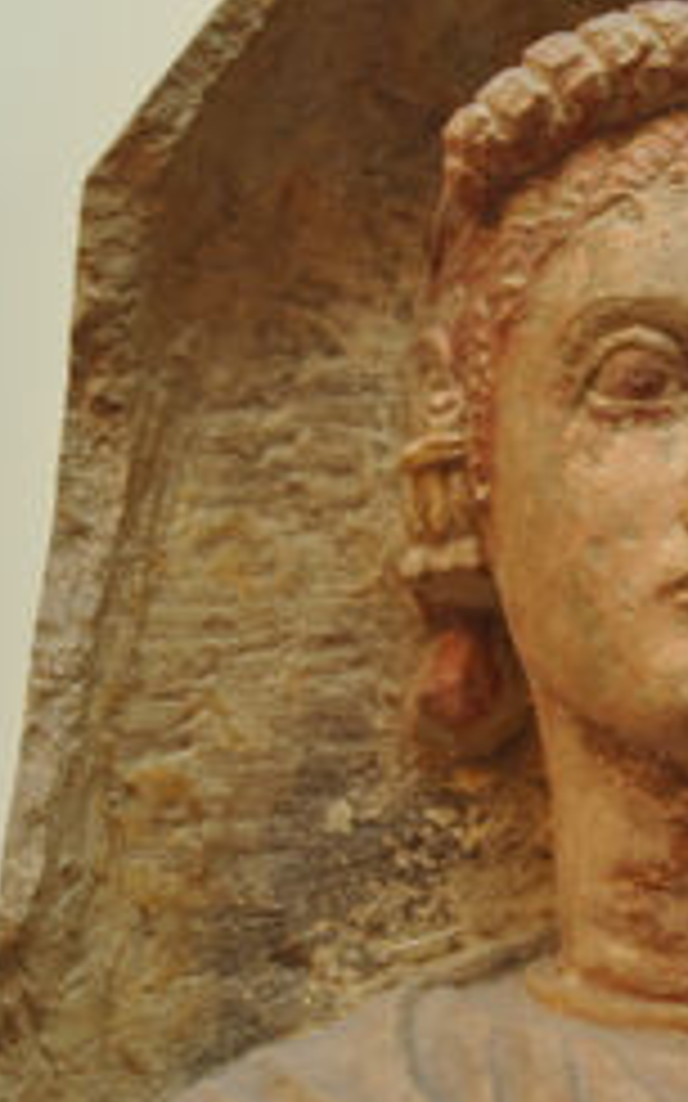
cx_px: 760
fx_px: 6754
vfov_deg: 9.3
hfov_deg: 5.8
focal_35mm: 225
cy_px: 508
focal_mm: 82
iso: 500
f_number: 5
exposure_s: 1/15
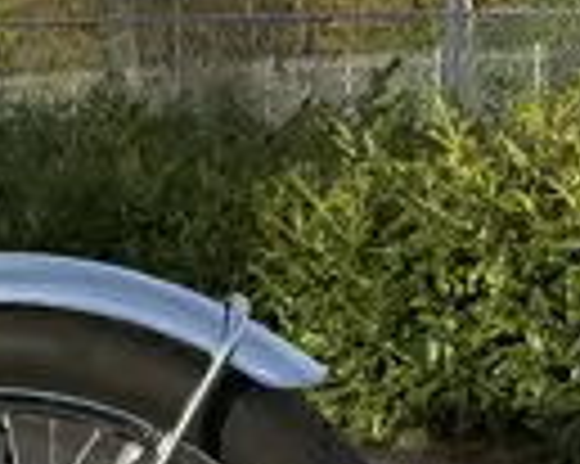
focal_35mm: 109
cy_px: 288
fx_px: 1870
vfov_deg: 14.1
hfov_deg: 13.9
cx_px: -688
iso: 80
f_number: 1.78
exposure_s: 1/1988
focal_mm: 6.86
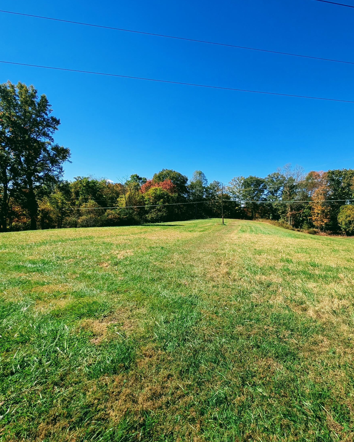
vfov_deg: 93.1
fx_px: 210
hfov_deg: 79.7
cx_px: 207
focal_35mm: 16
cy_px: 224
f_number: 1.95
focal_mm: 2.23
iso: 41
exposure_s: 1/1229
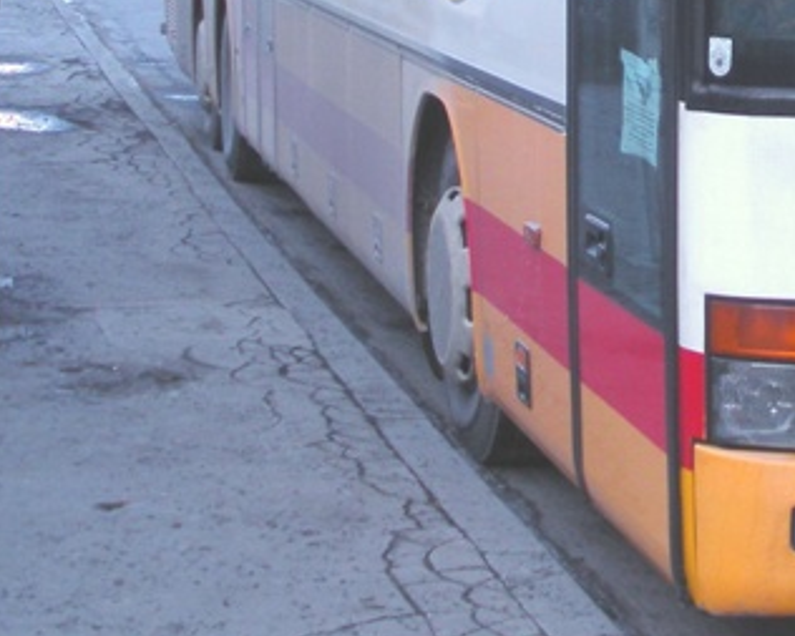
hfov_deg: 16.3
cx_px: 906
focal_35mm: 114
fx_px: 2683
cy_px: -75
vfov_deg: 13.2
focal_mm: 6.3
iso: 64
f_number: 3.5
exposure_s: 1/80.1
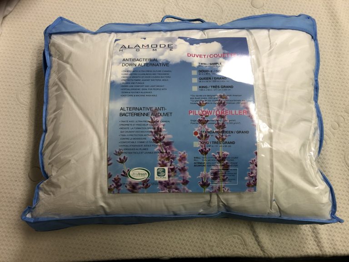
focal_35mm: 28
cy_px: 131
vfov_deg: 49.7
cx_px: 174
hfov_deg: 63.4
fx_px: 282
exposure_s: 1/30
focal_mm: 3.99
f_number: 1.8
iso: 32
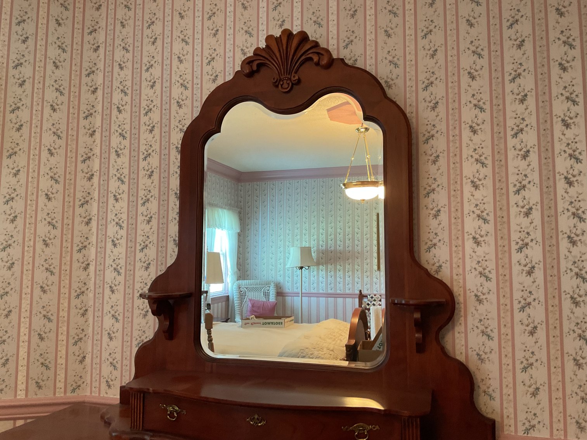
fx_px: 492
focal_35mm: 29
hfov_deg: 61.7
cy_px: 220
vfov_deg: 48.2
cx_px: 294
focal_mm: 3
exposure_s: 1/60
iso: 160
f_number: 1.8
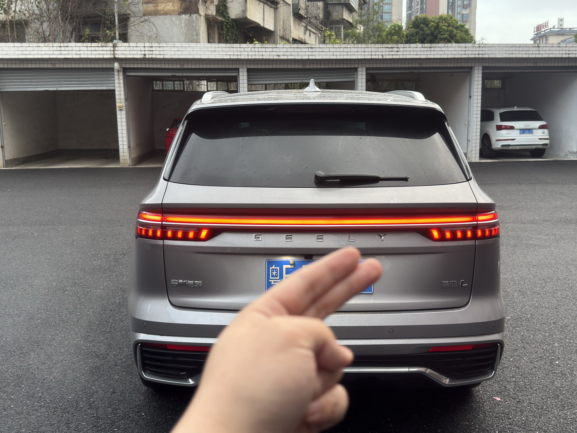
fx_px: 617
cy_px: 213
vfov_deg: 38.7
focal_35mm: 37
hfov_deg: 50.1
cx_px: 290
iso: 100
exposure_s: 1/73
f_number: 1.78
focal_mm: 6.76
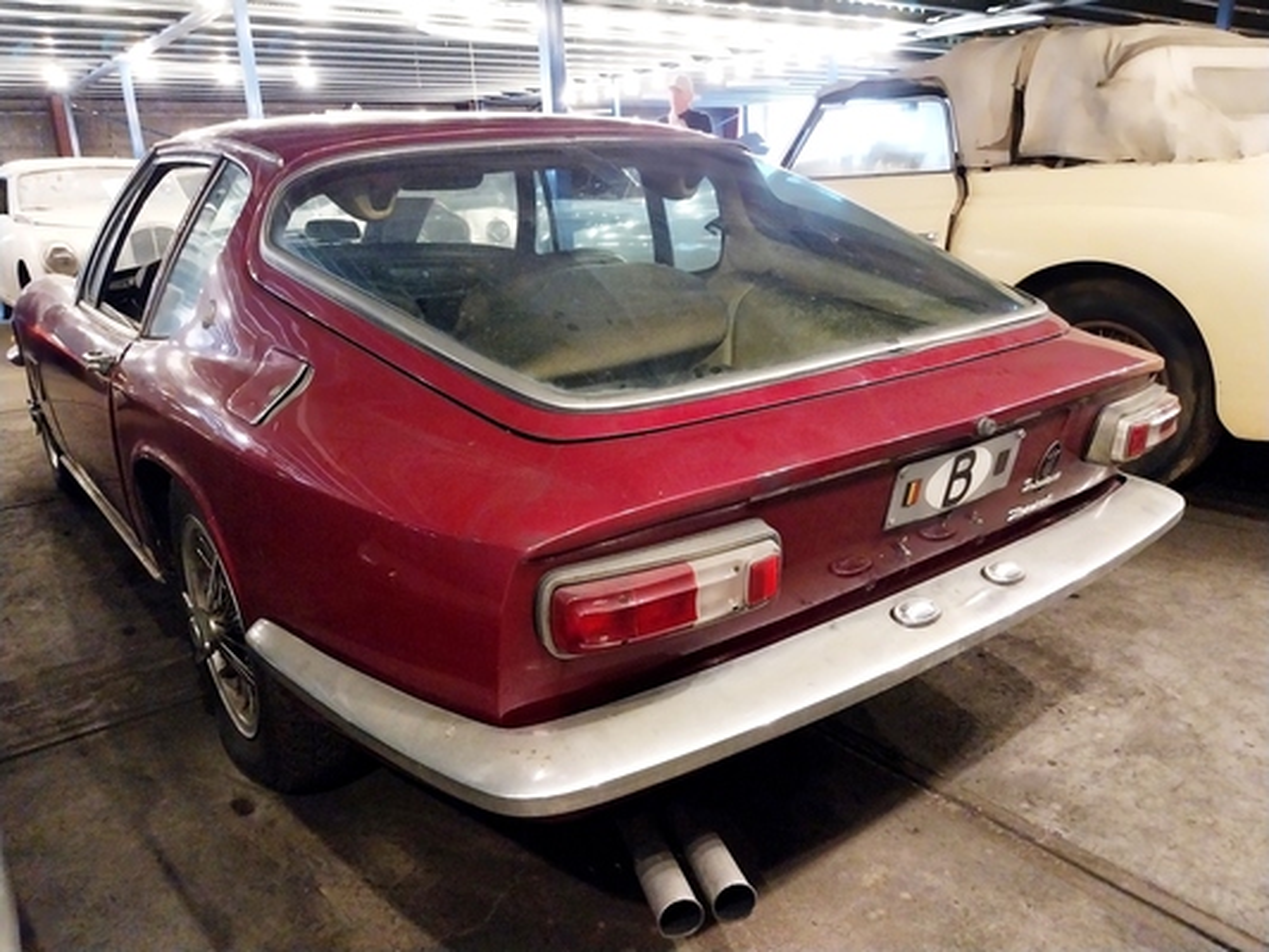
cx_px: 634
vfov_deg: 53.1
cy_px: 476
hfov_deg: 67.3
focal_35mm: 26
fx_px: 953
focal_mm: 4
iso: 1000
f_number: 1.8
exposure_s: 1/25
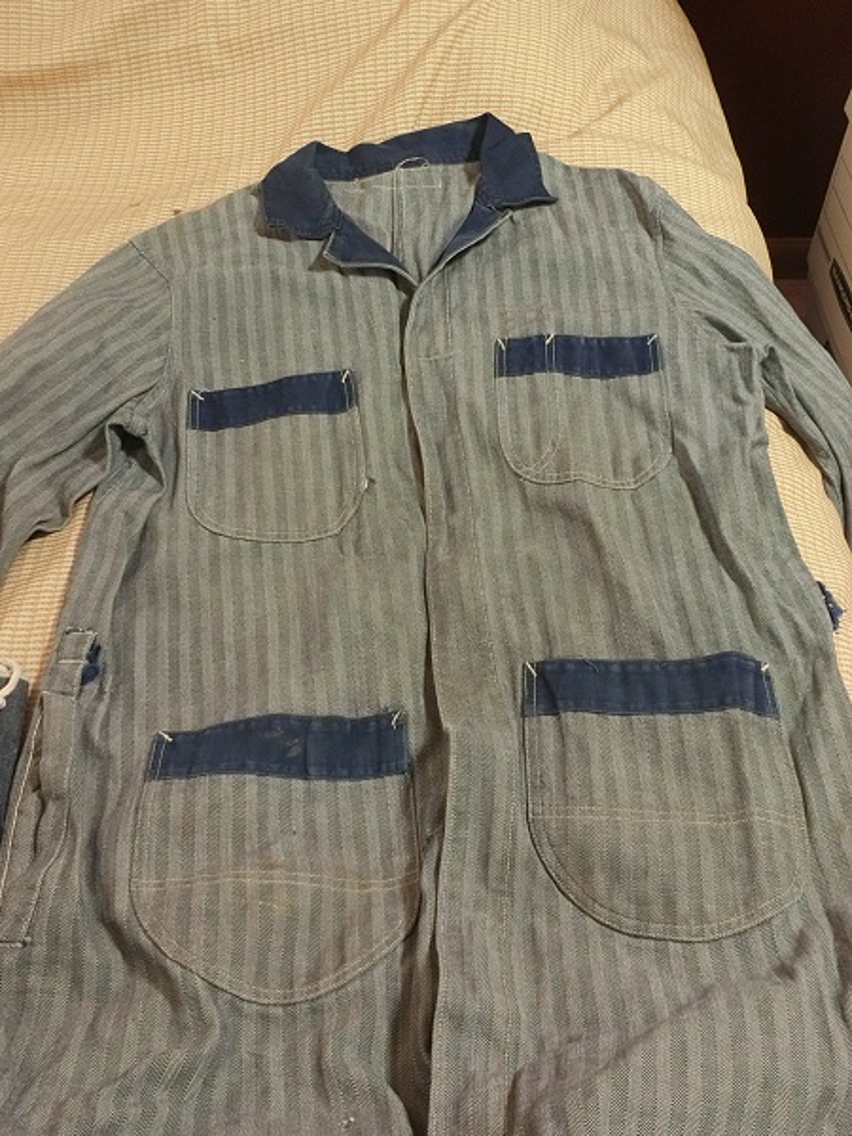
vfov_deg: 47.9
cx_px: 426
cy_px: 568
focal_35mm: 39
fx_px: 1280
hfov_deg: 36.8
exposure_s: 1/10
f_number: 4.1
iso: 400
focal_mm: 6.9
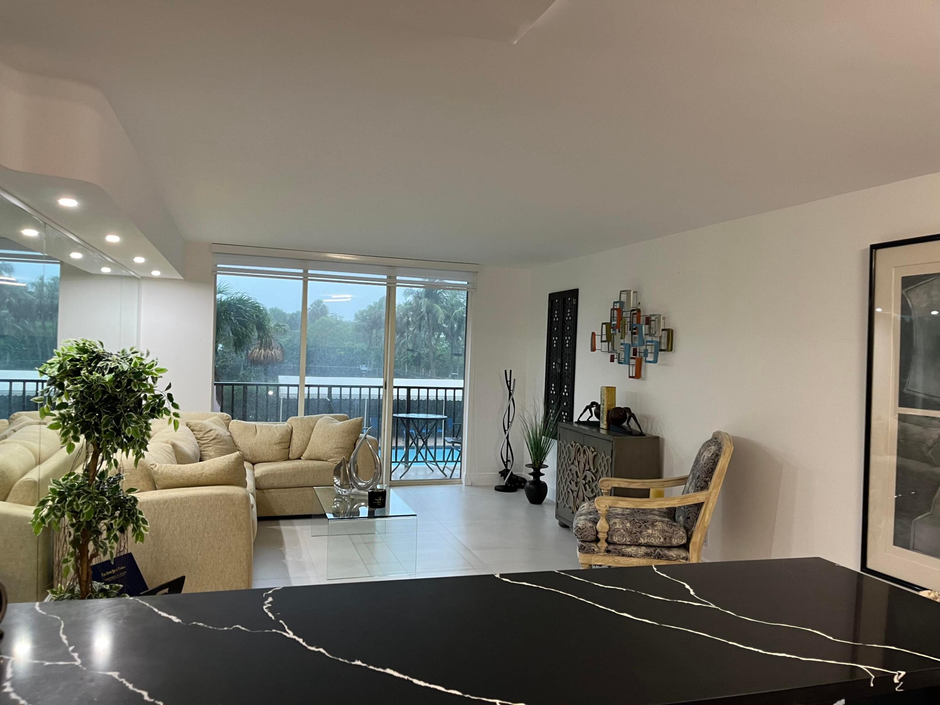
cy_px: 352
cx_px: 470
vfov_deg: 53.1
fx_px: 706
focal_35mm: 26
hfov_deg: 67.3
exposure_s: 1/60
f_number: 1.6
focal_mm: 5.1
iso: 125
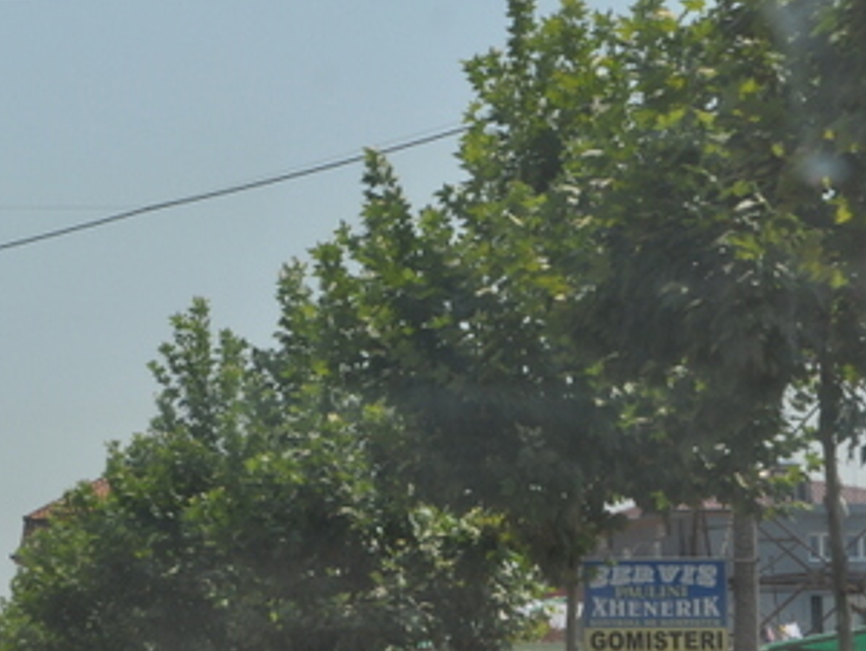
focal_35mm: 184
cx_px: -20
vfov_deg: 8.1
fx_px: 4605
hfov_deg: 10.6
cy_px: 570
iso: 200
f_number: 13
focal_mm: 48
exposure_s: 1/200
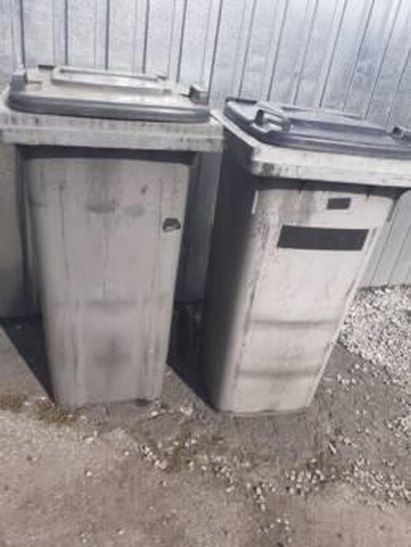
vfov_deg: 65.3
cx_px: 206
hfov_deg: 51.4
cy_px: 274
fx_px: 427
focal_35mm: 27
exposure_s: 1/1786
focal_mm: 3.6
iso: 40
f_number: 1.9
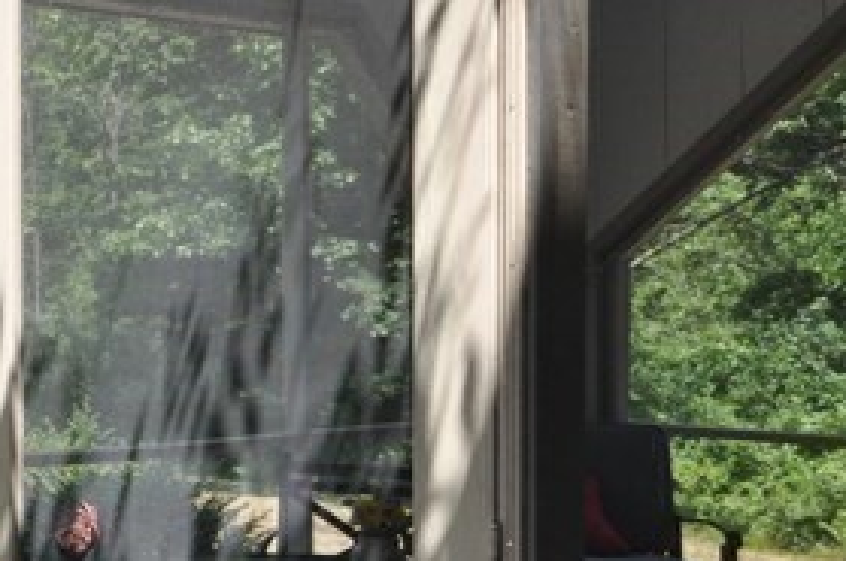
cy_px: 300
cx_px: -318
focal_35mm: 55
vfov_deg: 24.5
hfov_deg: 28.2
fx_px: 1290
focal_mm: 10
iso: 400
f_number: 9
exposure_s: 1/200
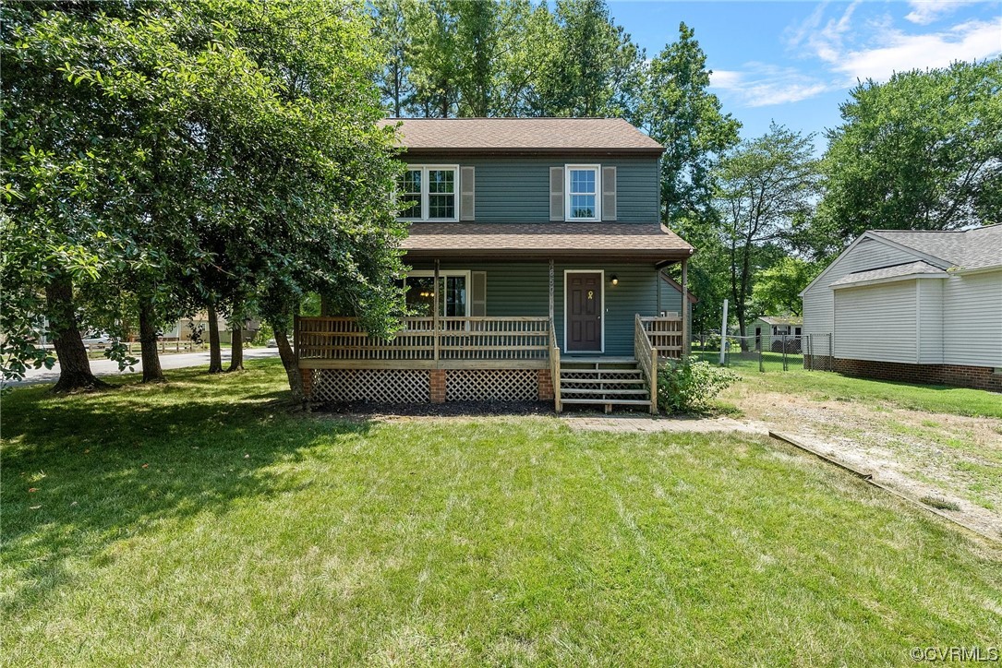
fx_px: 473
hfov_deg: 93.3
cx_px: 501
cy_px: 334
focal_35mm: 17
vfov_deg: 70.5
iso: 800
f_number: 8
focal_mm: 17
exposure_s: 1/160
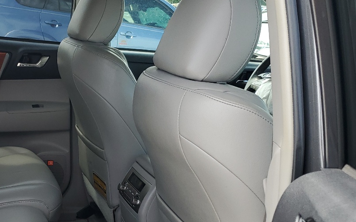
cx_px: 49
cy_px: 167
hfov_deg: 35.2
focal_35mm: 55
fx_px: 534
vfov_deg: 23.3
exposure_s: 1/476
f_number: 1.5
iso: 50
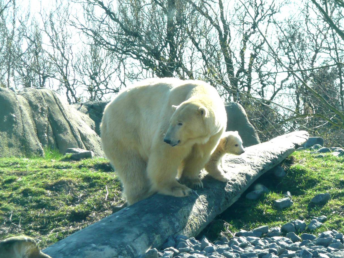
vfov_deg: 5.0
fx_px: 2931
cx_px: 212
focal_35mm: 295
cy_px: 166
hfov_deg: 6.7
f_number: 4.9
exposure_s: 1/200
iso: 100
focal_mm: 37.5
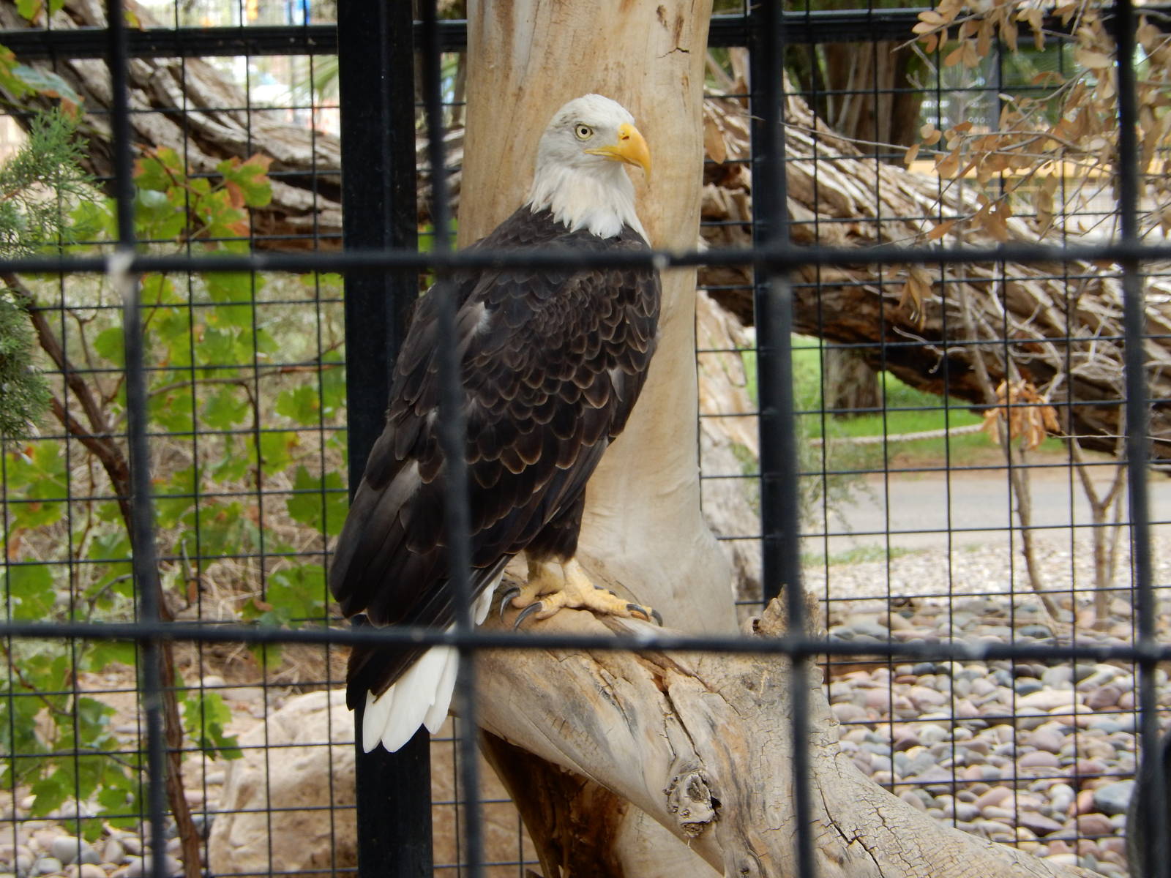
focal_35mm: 215
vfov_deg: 6.9
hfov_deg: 9.2
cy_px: 439
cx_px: 586
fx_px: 7273
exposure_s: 1/40
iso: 125
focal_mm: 38.6
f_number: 5.8
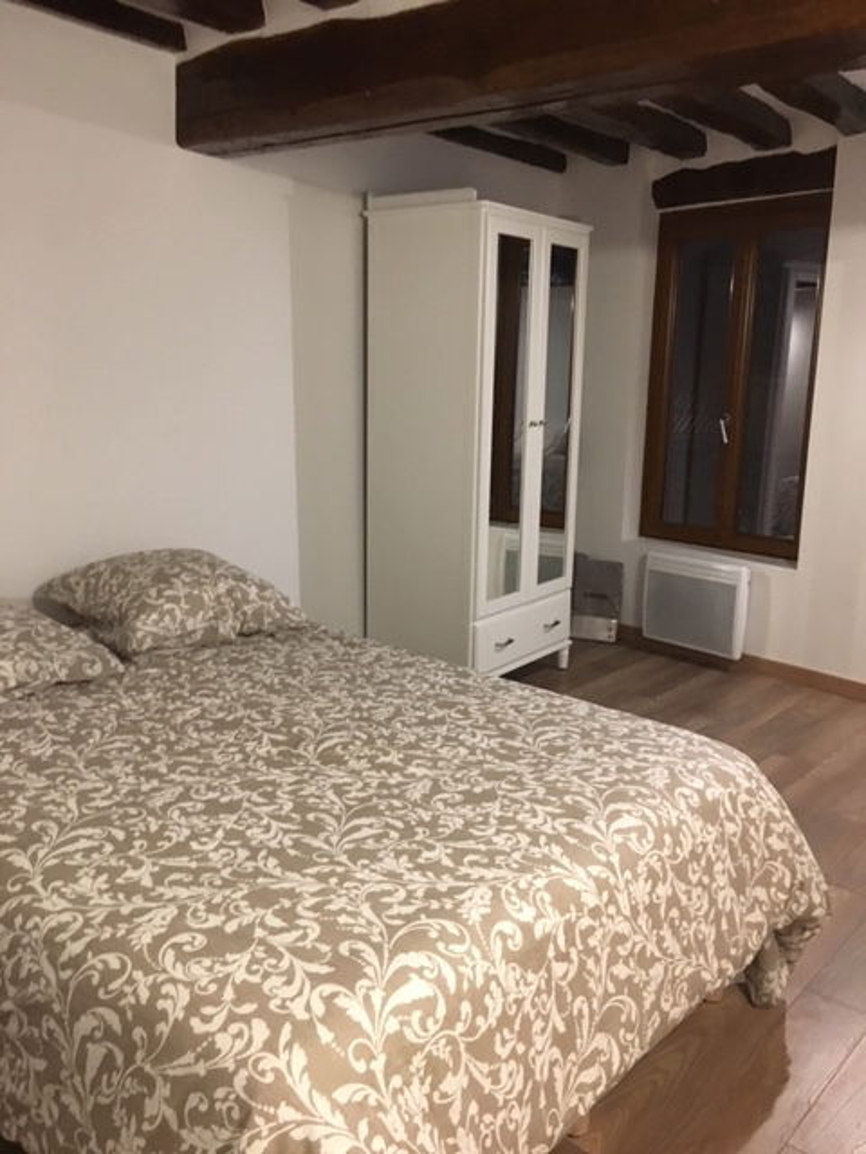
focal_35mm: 29
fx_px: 967
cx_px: 433
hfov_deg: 48.2
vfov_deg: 61.7
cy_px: 577
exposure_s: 1/17
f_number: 2.2
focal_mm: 4.15
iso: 250
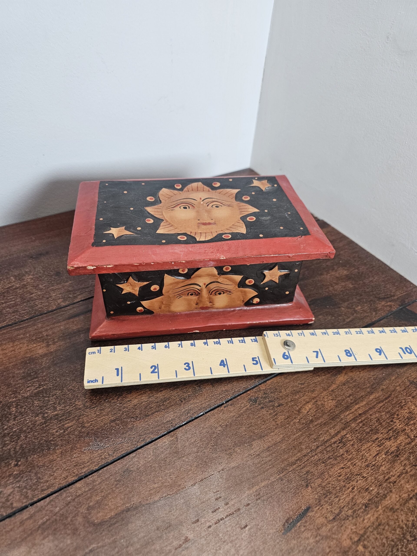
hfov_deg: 58.9
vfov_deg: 73.9
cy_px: 278
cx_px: 208
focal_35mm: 23
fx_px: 369
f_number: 1.7
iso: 250
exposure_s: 1/120
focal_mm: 6.3
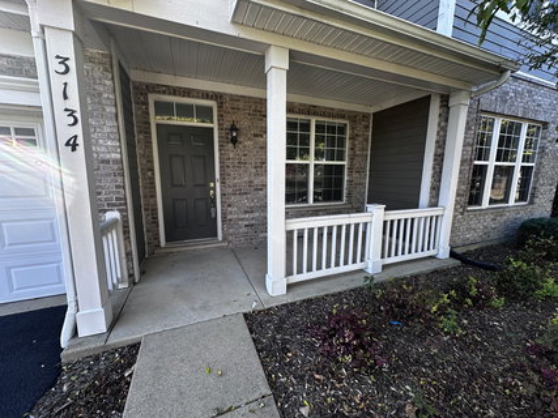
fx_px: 226
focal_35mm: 14
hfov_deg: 102.1
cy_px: 209
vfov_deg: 85.6
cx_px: 279
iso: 40
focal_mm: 2.22
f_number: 2.2
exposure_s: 1/109
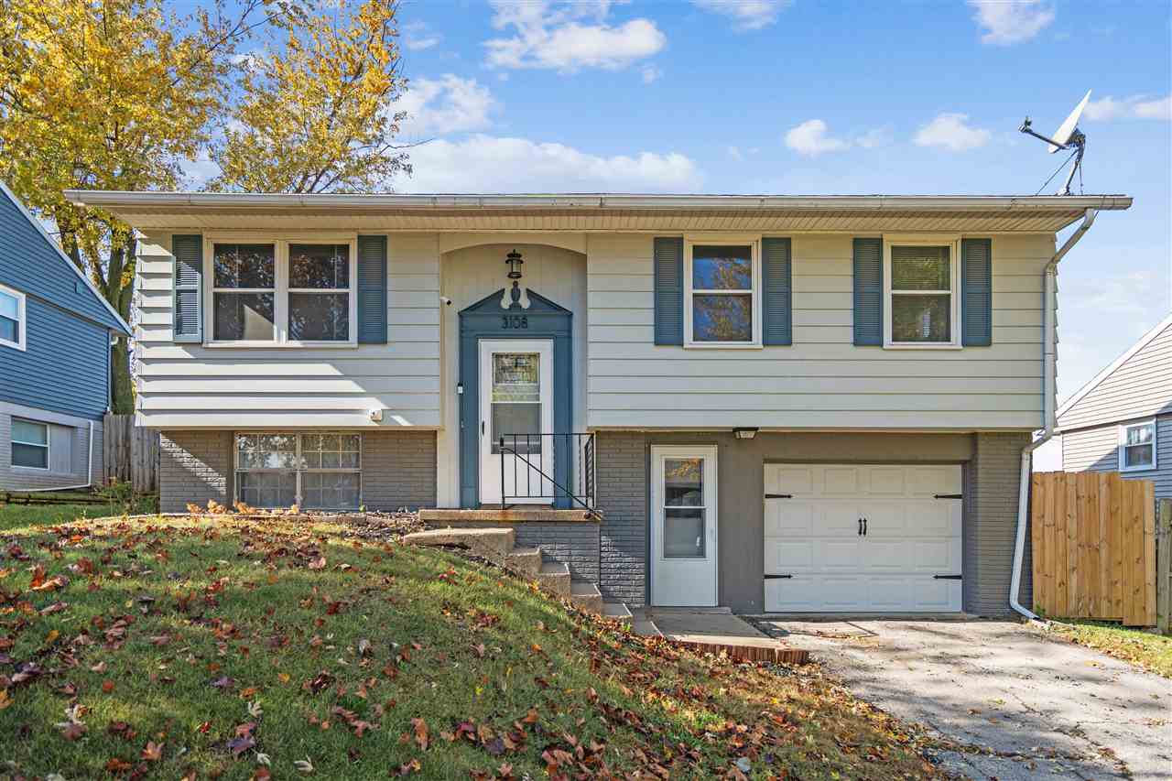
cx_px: 586
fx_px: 684
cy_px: 390
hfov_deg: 81.2
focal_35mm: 21
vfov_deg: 59.5
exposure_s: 1/2000
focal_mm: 21
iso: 400
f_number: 4
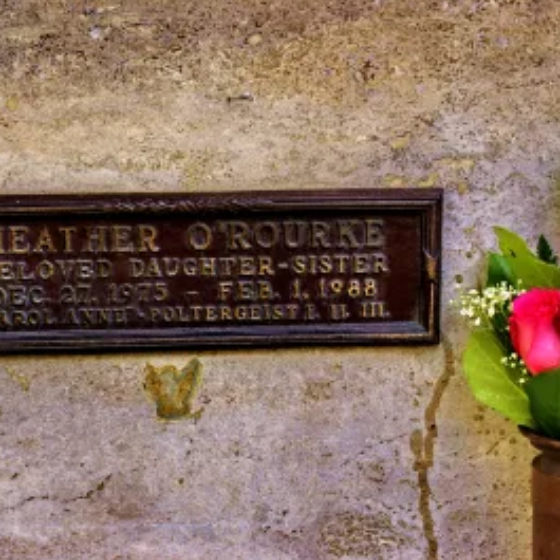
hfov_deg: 20.0
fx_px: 1586
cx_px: 205
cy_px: 279
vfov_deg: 20.0
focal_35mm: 87
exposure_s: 1/320
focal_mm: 45
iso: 200
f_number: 5.6
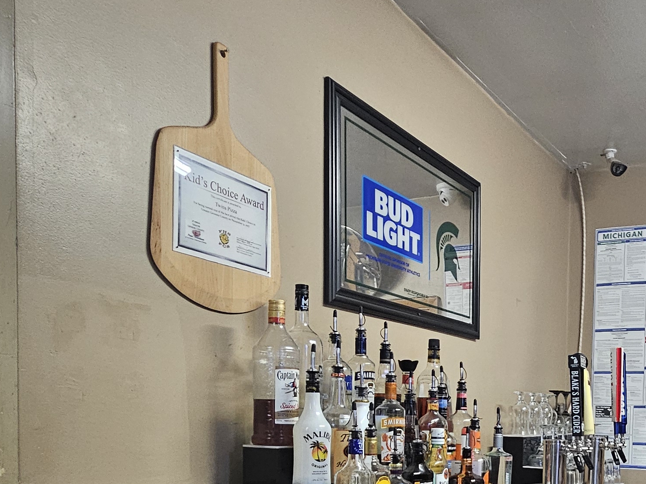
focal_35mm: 35
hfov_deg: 49.3
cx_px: 523
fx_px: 653
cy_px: 447
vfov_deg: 37.7
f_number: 2.2
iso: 320
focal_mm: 2.2
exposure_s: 1/42.4
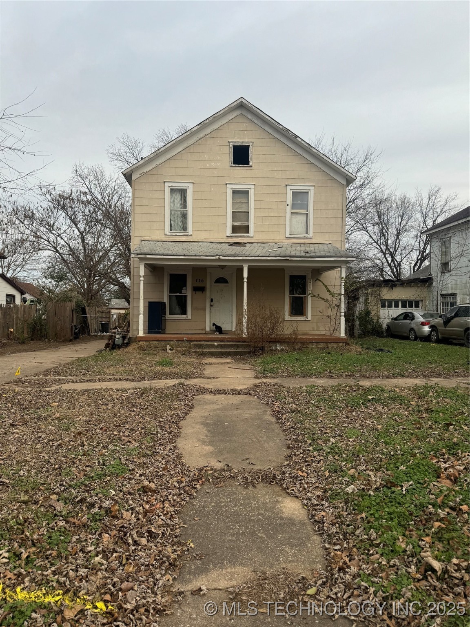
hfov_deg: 56.8
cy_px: 314
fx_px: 434
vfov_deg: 71.6
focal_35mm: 24
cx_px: 235
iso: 80
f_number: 1.78
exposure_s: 1/352
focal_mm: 6.76
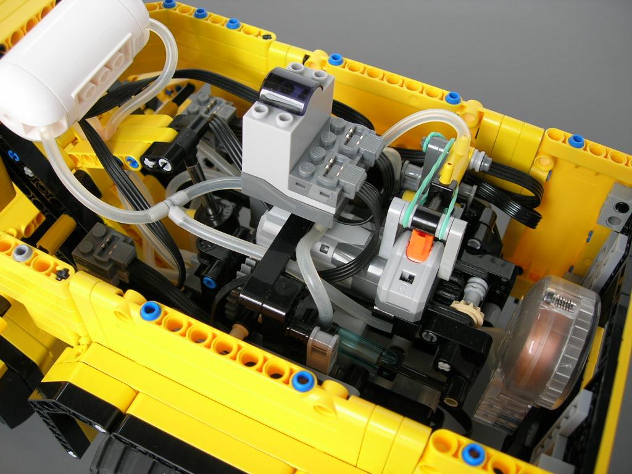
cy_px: 237
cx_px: 316
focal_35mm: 38
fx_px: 694
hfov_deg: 49.0
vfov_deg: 37.7
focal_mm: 7.8
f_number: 2.8
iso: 64
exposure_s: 1/48.4
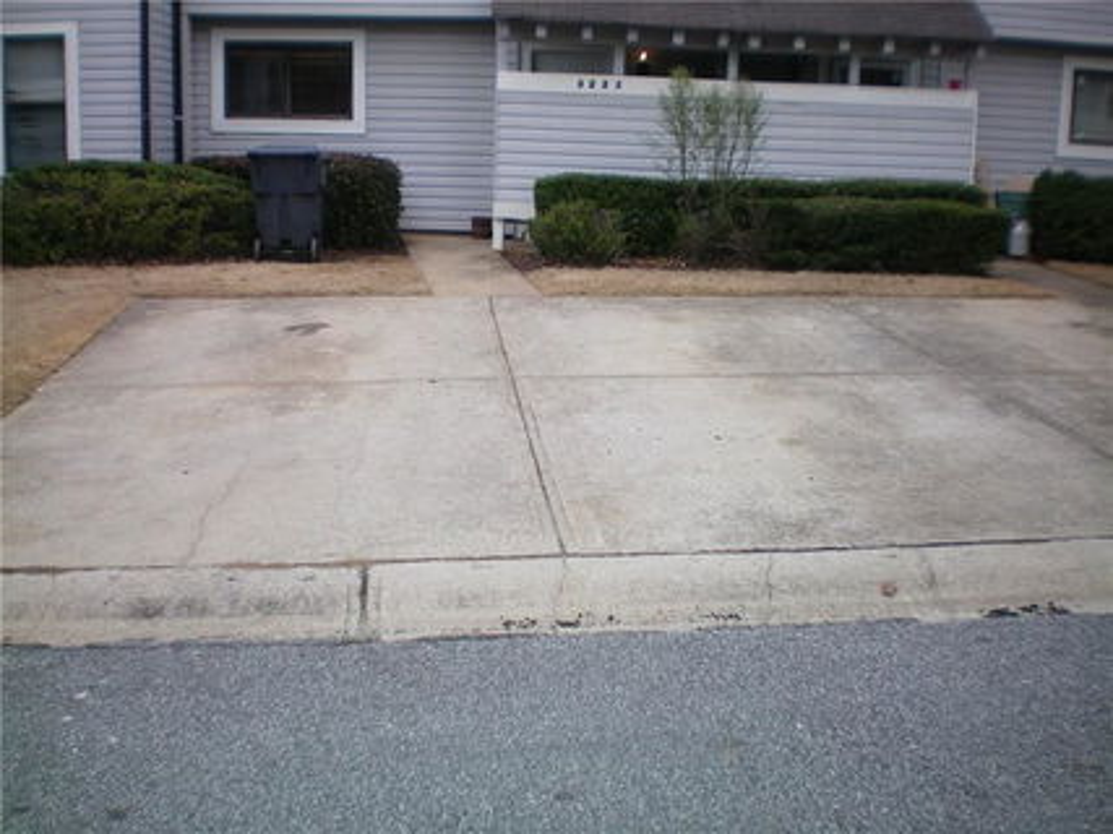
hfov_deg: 49.0
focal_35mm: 38
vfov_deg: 37.7
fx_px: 1221
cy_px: 417
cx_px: 556
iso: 64
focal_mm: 6.3
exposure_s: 1/400
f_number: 3.1
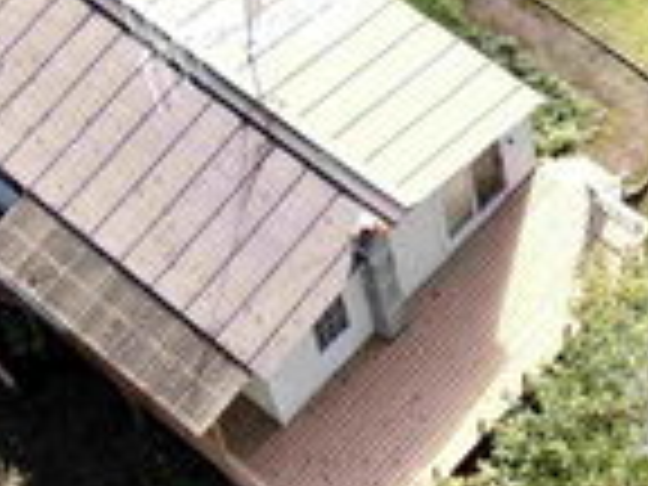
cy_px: -252
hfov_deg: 13.8
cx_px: 752
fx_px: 2602
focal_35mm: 139
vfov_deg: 10.3
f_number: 3.4
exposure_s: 1/80
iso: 100
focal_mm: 6.63
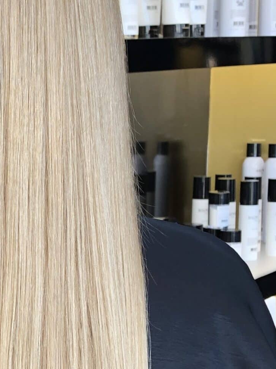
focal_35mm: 98
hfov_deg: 14.6
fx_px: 1042
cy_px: 270
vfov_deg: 19.9
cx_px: -53
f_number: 1.8
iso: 50
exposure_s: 1/120
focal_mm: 3.99
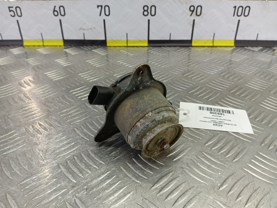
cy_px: 104
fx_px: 216
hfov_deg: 65.3
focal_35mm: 27
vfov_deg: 51.4
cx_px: 138
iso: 119
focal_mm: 4.11
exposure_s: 1/50
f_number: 1.6
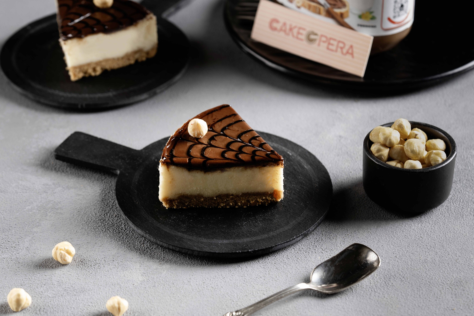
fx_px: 1185
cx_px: 237
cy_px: 158
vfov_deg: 15.2
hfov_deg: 22.6
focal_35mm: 90
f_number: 5.6
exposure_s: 1/160
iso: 80
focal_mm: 90
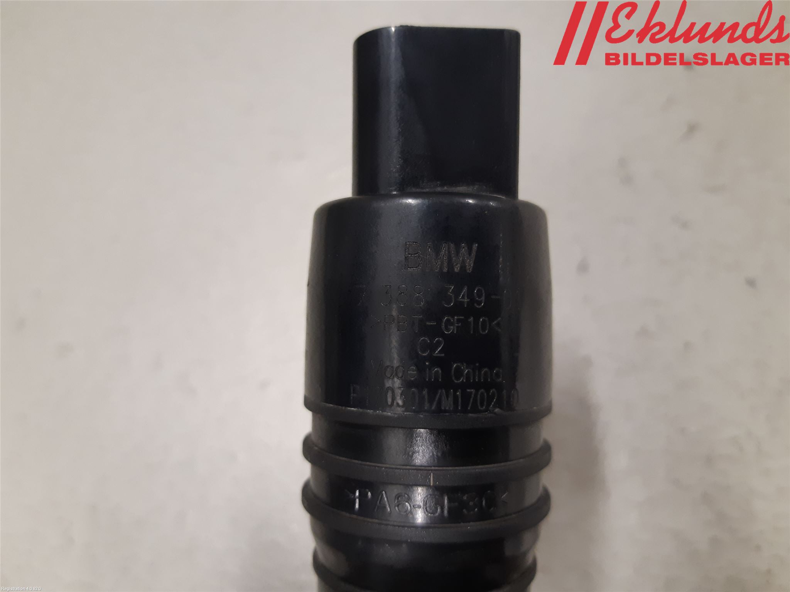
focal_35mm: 26
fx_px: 593
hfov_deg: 67.3
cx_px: 395
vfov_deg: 53.1
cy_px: 296
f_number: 1.7
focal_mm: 3.93
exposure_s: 1/50
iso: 200
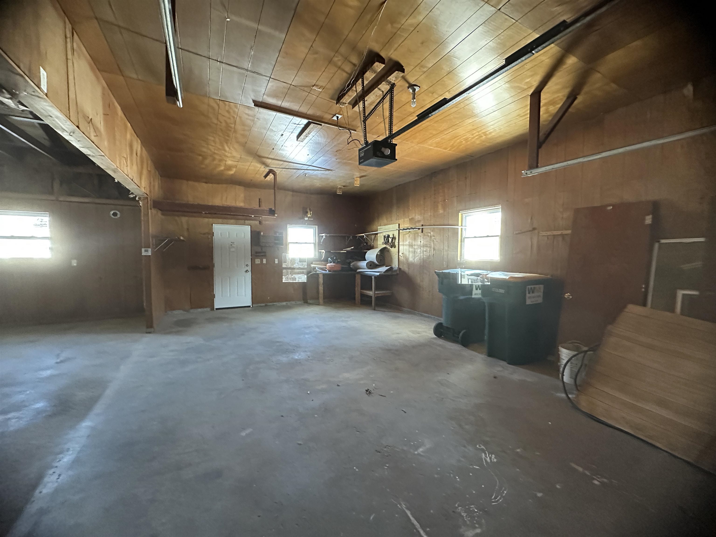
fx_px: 290
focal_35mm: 14
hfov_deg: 102.1
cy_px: 268
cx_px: 358
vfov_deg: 85.7
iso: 800
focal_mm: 2.22
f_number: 2.2
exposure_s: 1/60
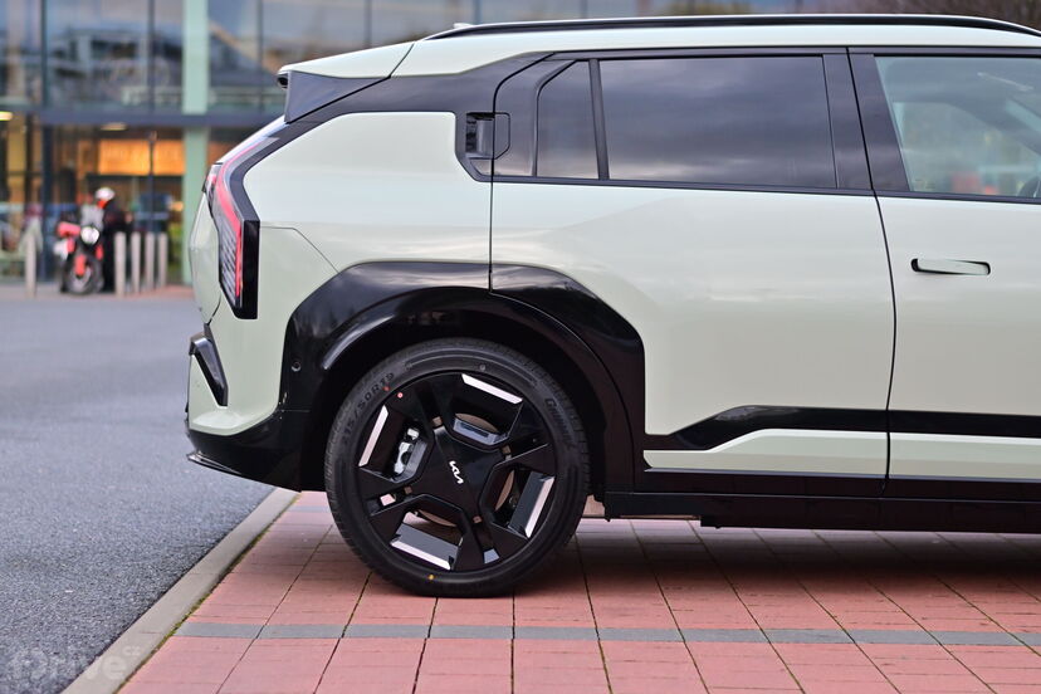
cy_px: 347
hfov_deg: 27.0
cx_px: 520
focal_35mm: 75
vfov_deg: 18.2
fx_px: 2169
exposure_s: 1/800
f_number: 2
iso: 400
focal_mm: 50
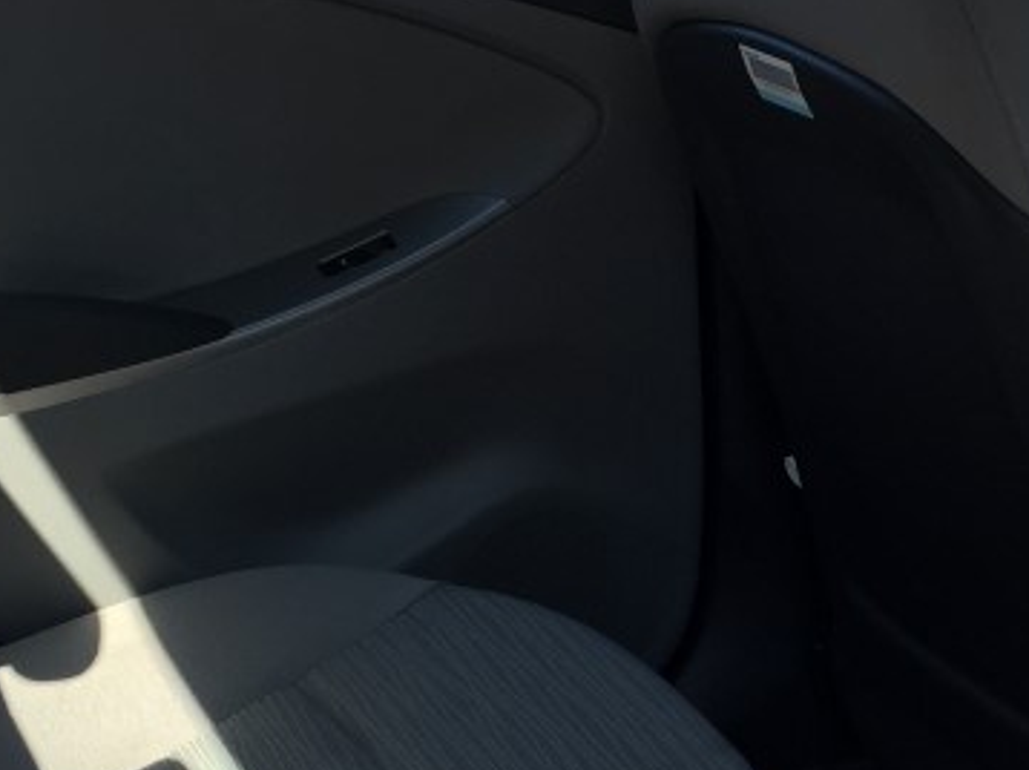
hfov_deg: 23.2
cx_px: 836
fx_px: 2466
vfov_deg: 17.5
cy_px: 672
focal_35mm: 83
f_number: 2.2
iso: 32
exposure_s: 1/403
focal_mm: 4.15
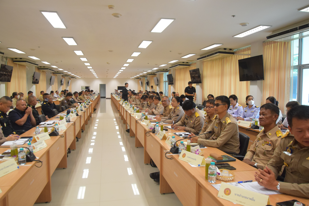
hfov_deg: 67.4
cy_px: 103
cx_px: 154
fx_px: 232
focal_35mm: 27
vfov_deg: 48.0
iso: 2000
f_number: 6.3
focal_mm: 18
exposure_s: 1/160
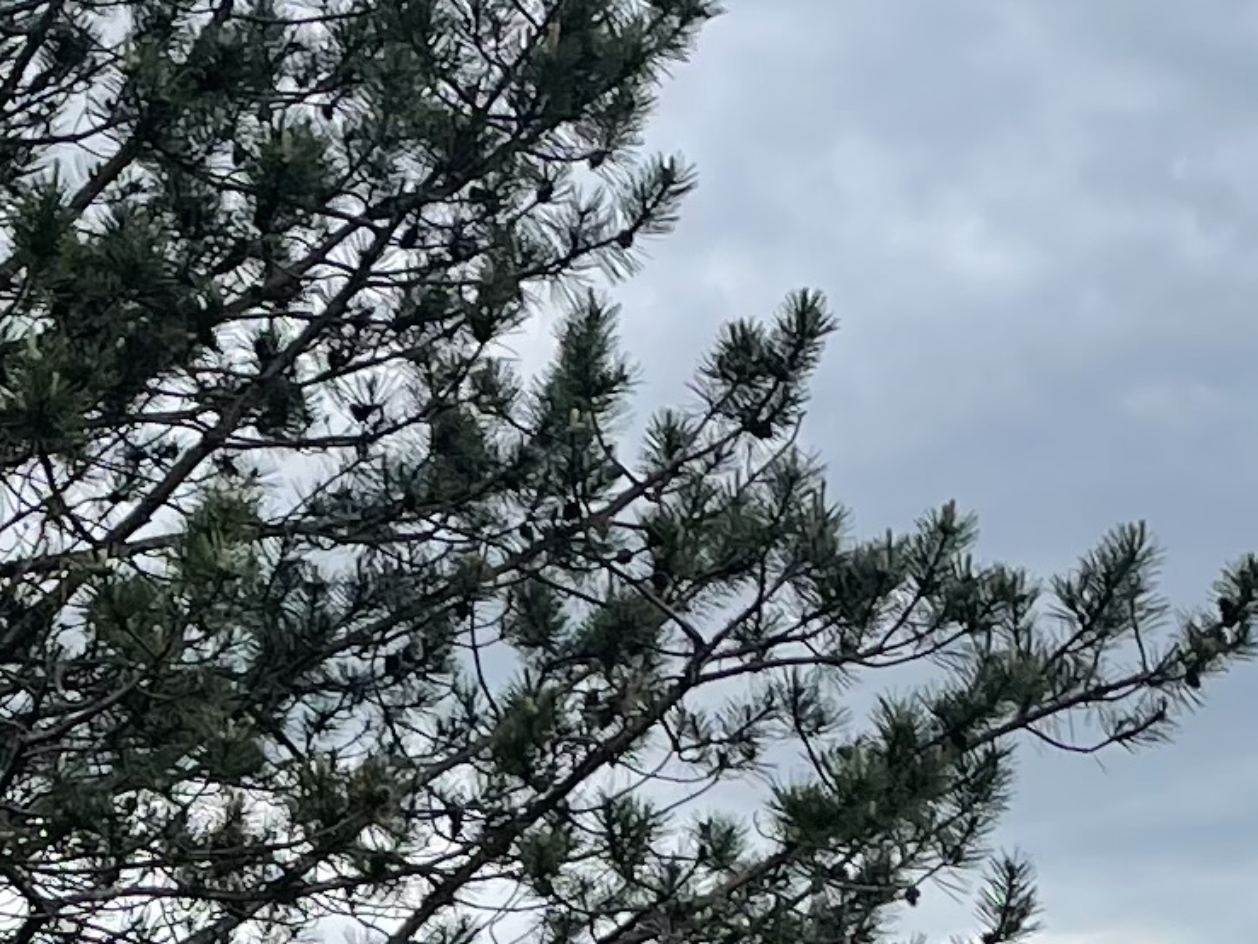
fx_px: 5162
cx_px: -9
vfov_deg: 9.8
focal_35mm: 142
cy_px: 1815
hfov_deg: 13.7
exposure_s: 1/1949
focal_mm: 4.2
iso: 32
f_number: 1.6
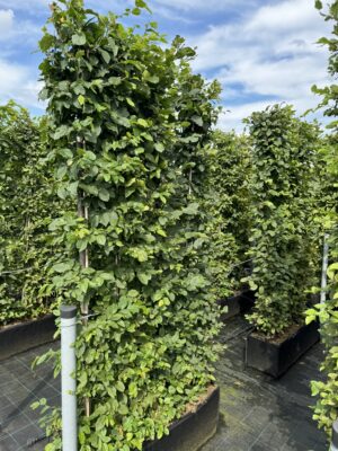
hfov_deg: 56.8
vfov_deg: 71.6
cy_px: 226
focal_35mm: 24
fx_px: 312
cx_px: 169
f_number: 1.78
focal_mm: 6.76
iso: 80
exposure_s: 1/1076
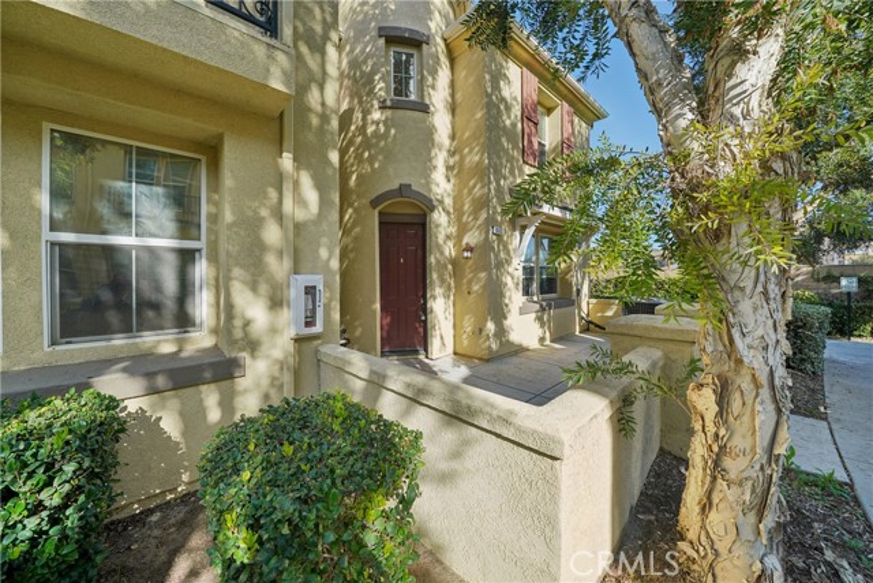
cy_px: 292
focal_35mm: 12
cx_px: 436
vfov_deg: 90.0
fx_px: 291
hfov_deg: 112.6
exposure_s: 1/100
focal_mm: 12
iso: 100
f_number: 8
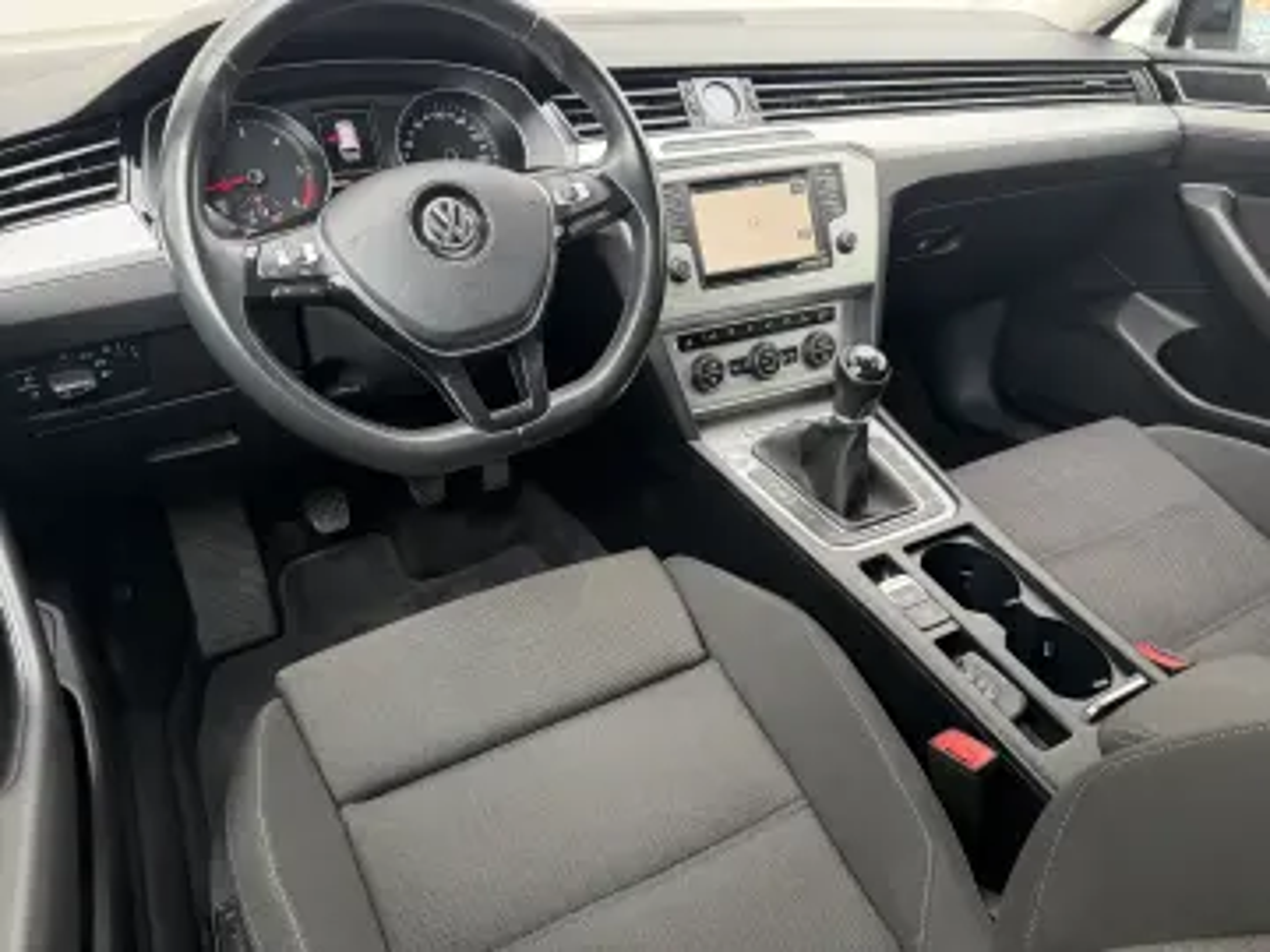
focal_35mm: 24
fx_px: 881
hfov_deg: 71.6
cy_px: 476
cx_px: 635
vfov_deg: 56.8
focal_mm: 6.76
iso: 200
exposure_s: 1/159
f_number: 1.78
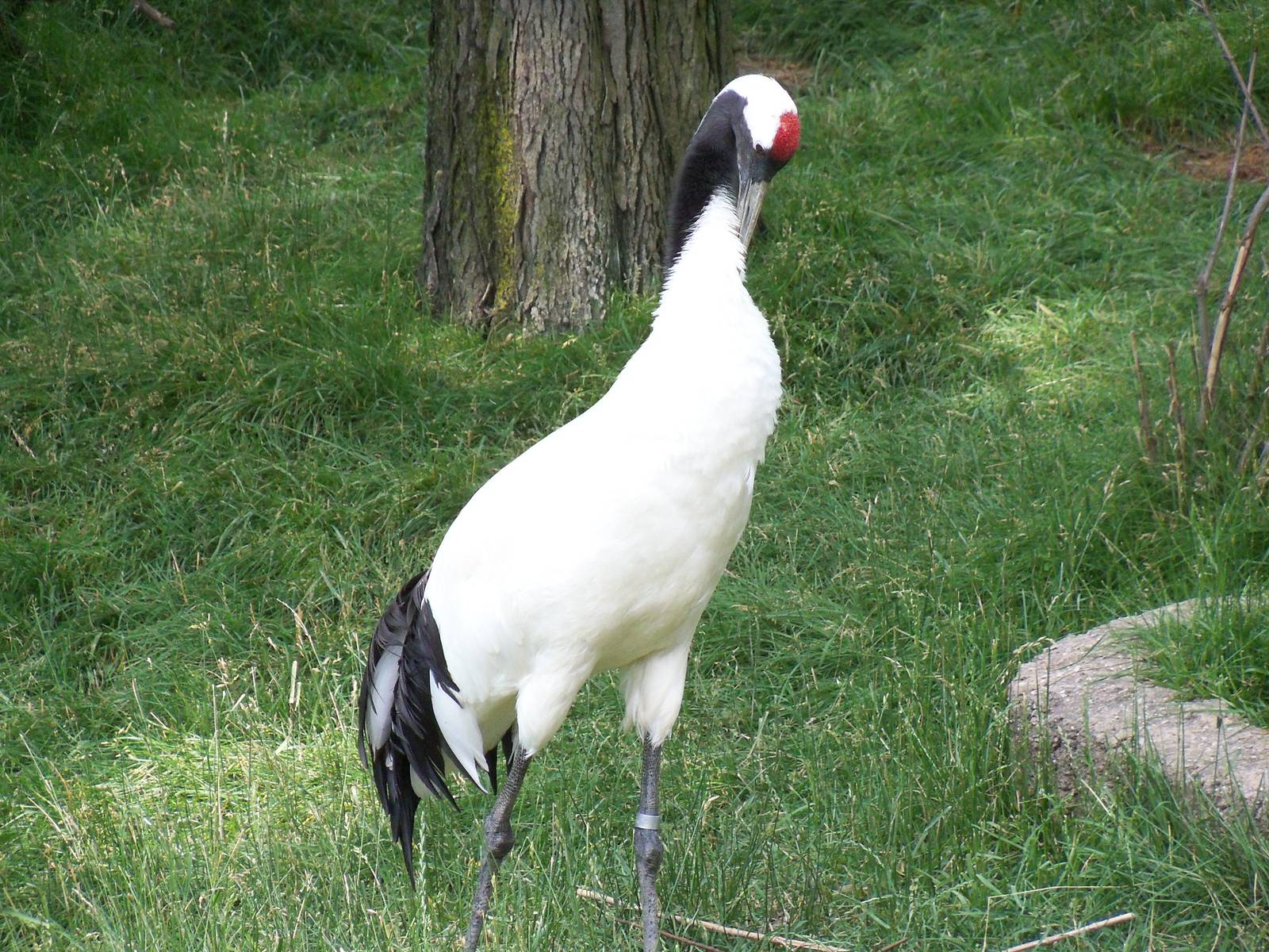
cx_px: 634
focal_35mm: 247
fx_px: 9055
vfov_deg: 6.0
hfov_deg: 8.0
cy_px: 476
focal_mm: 43.8
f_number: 4.4
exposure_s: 1/500
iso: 320
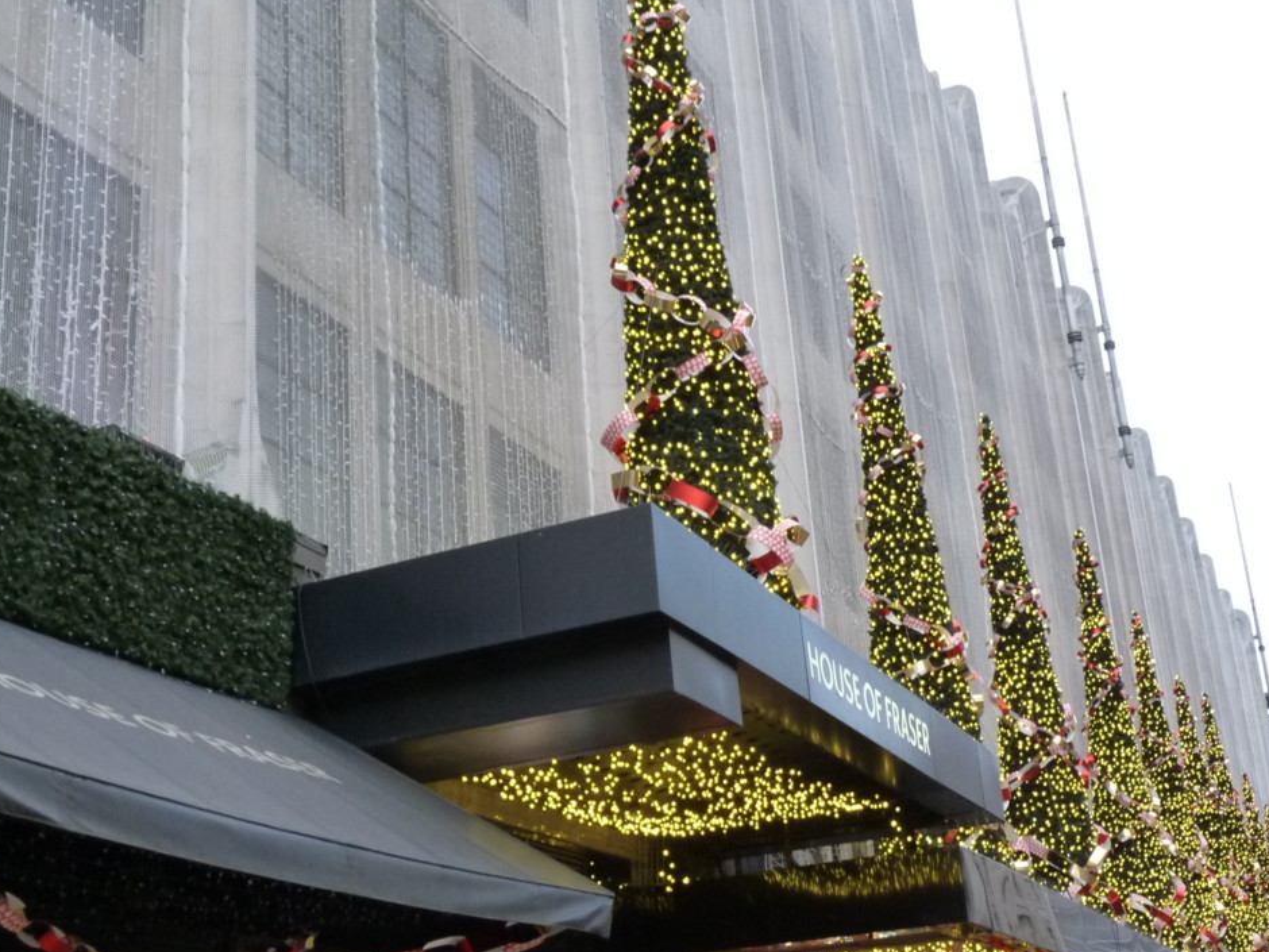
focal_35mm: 49
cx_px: 606
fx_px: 1796
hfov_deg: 38.9
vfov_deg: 29.6
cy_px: 550
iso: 250
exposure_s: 1/30
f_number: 3
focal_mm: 6.4
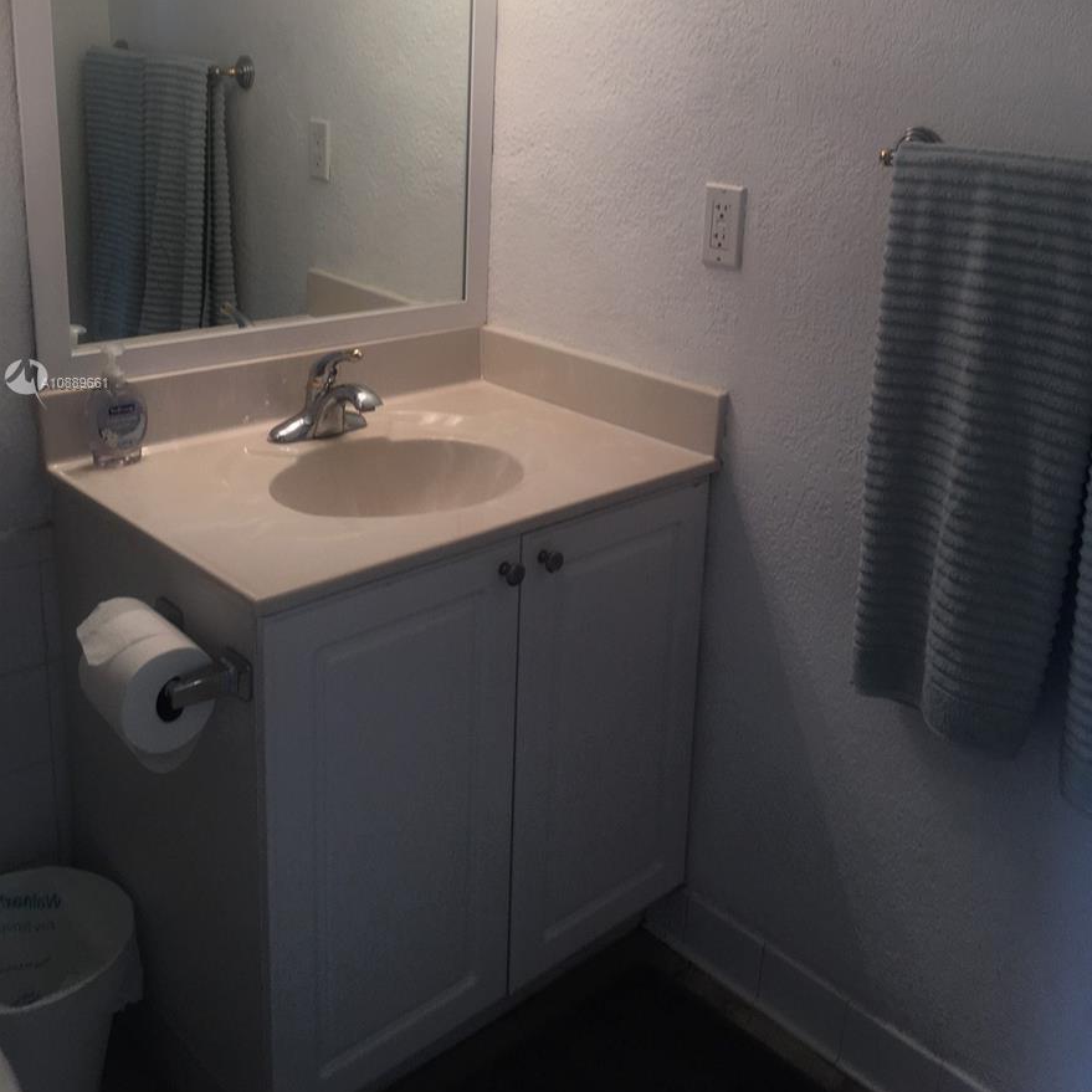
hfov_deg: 47.2
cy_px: 384
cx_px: 558
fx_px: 1249
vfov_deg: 46.6
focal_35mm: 35
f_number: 2.2
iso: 25
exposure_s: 1/60
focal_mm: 4.15
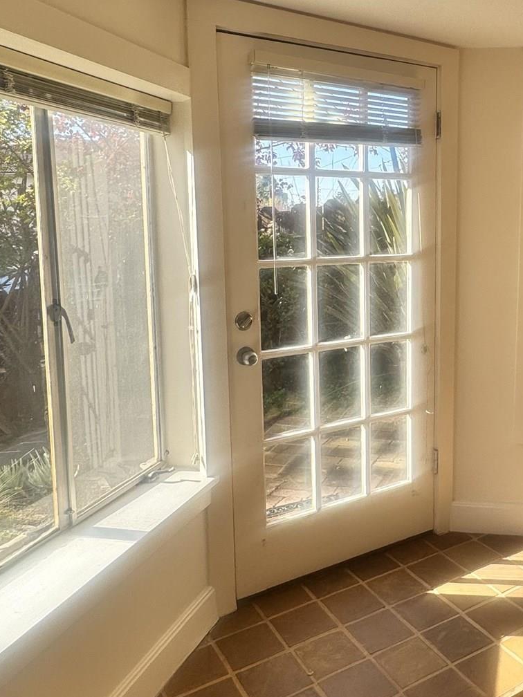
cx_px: 438
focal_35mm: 32
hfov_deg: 41.7
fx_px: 645
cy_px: 298
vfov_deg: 56.6
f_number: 2.2
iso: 40
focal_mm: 2.22
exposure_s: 1/375
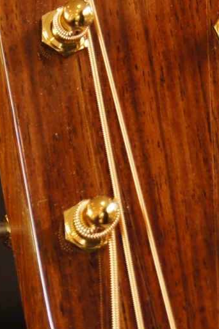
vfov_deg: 8.4
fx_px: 2242
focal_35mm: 245
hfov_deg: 5.6
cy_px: 245
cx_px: 133
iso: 100
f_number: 5
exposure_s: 1/5
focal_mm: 35
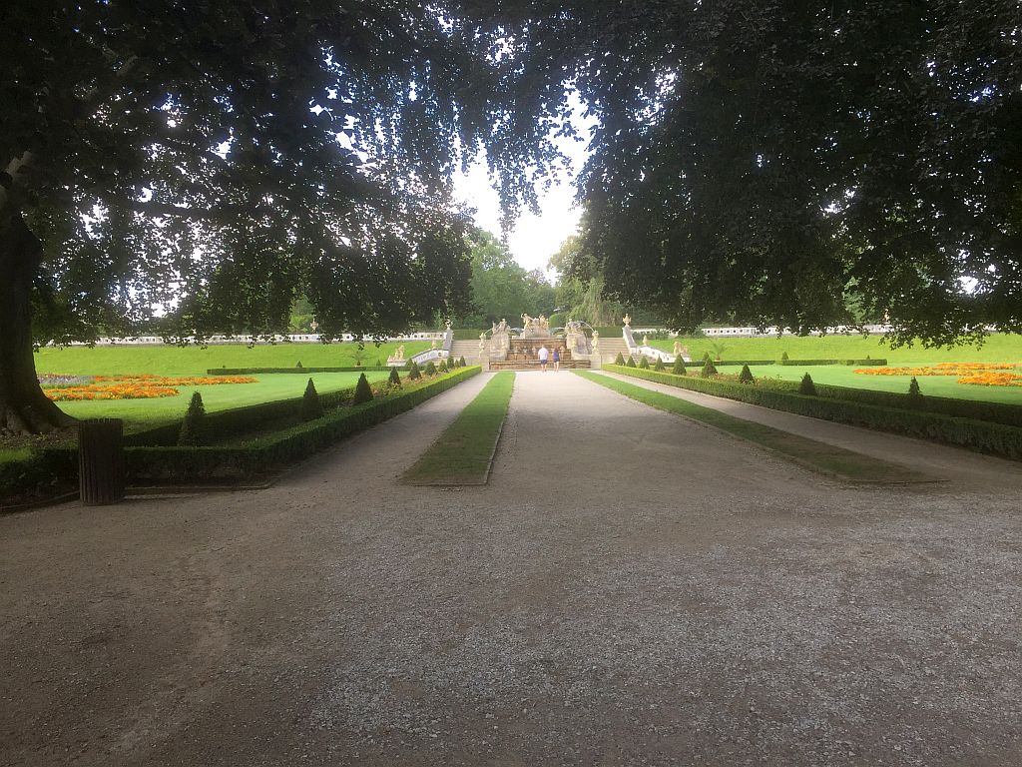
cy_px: 384
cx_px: 511
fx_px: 856
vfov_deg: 48.2
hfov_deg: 61.7
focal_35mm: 29
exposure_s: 1/231
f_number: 2.2
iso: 32
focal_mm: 4.15
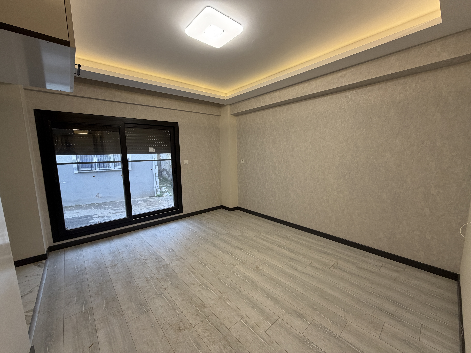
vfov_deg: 85.7
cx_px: 236
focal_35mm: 14
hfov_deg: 102.1
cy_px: 176
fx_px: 190
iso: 160
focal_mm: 2.22
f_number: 2.2
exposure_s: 1/100
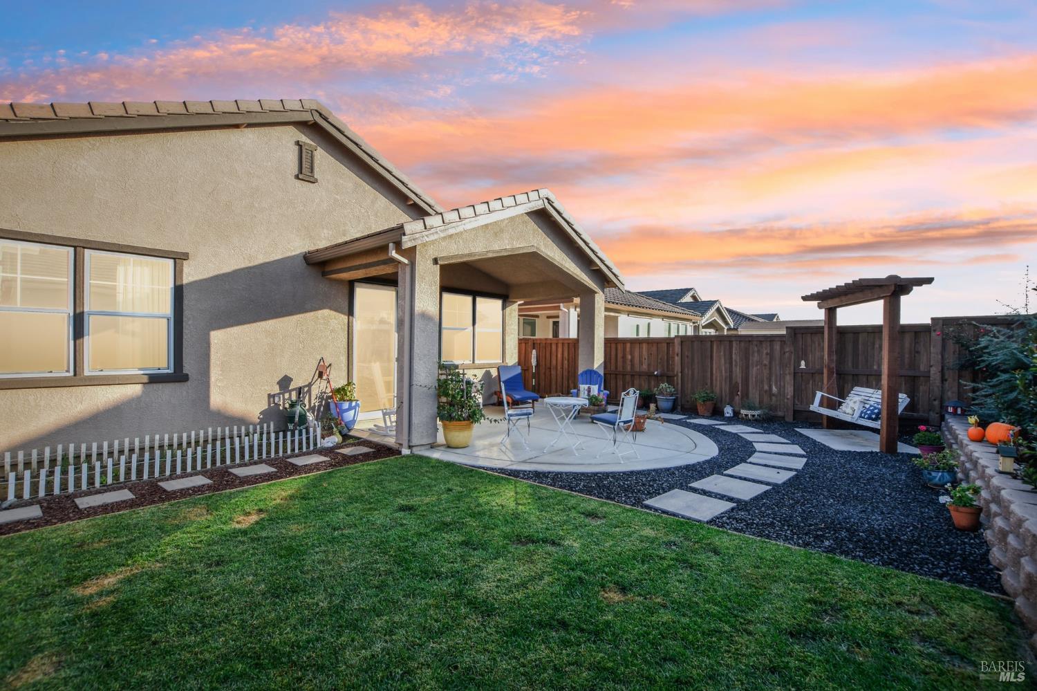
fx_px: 432
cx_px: 518
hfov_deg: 100.4
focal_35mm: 15
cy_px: 346
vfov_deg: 77.3
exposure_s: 1/50
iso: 100
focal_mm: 10
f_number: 8
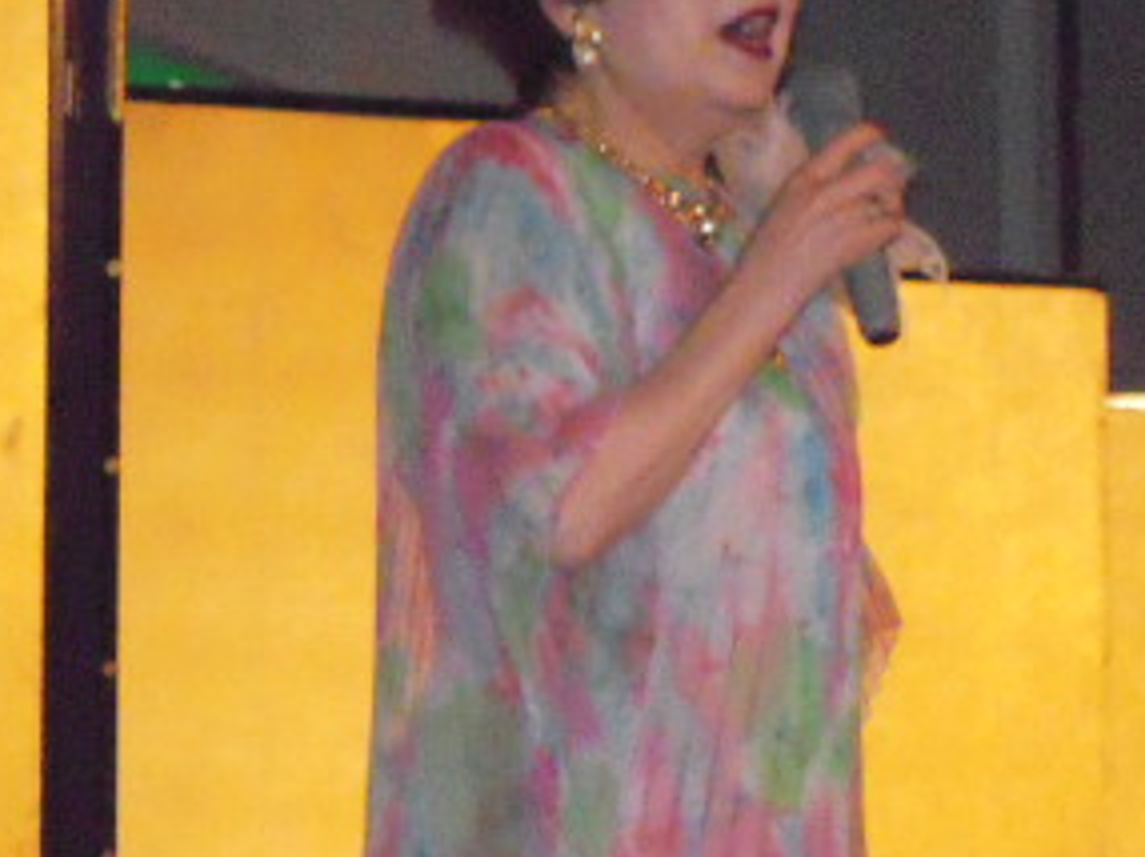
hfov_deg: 7.9
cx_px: 969
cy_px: 384
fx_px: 8295
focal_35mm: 251
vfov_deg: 5.9
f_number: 5.8
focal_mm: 20
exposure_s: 1/500
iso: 3200
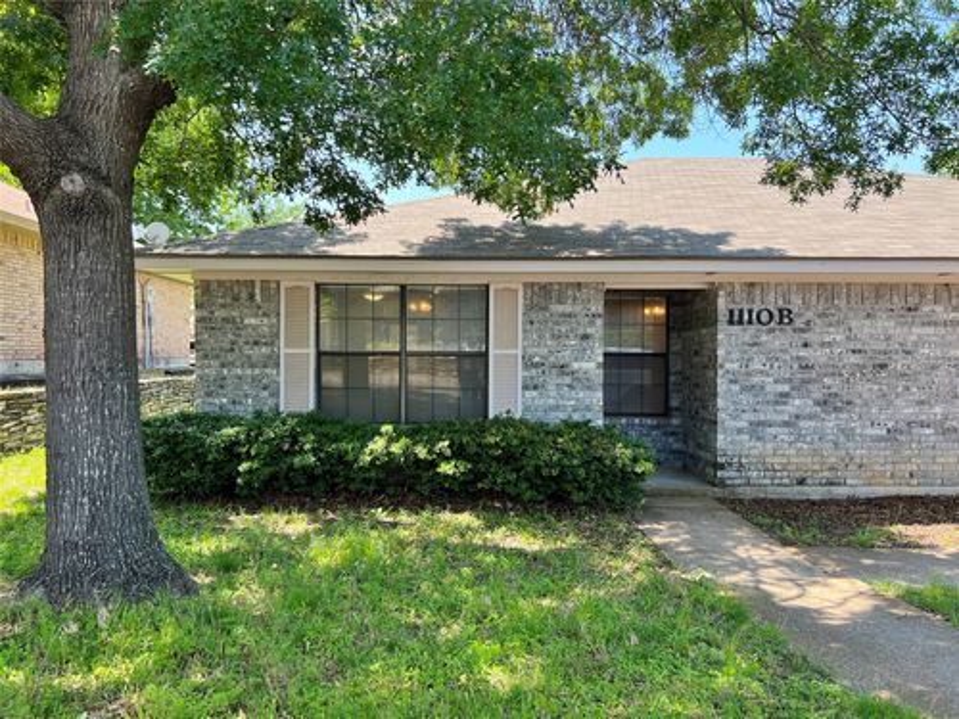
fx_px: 720
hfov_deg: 67.3
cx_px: 480
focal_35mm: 26
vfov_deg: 53.1
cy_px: 360
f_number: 1.5
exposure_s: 1/521
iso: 50
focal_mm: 5.7
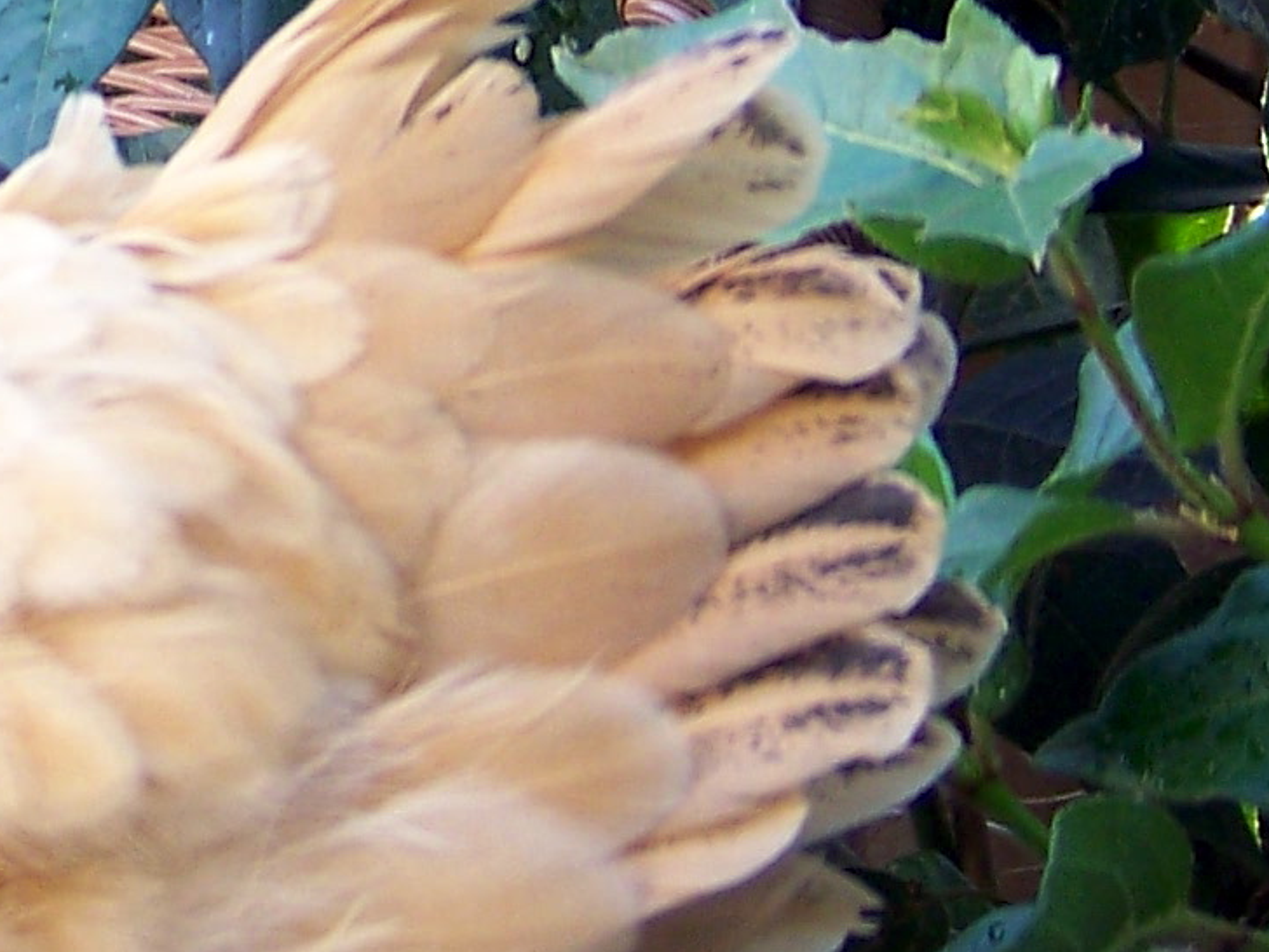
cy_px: -575
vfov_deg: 4.0
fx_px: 13454
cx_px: -582
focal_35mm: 367
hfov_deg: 5.4
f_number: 3.2
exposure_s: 1/40
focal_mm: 14.6
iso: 64
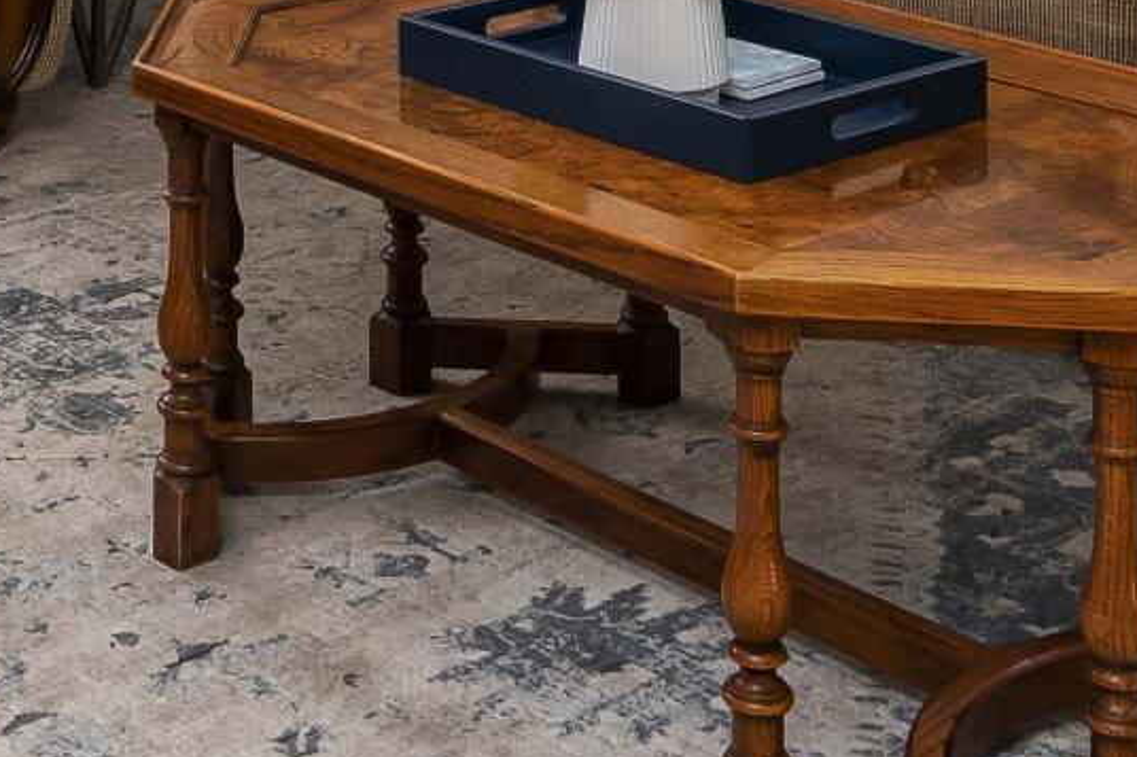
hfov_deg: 23.8
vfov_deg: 14.2
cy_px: -638
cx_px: 202
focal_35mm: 84
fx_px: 2652
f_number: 8
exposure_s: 1/6
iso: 320
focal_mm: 10
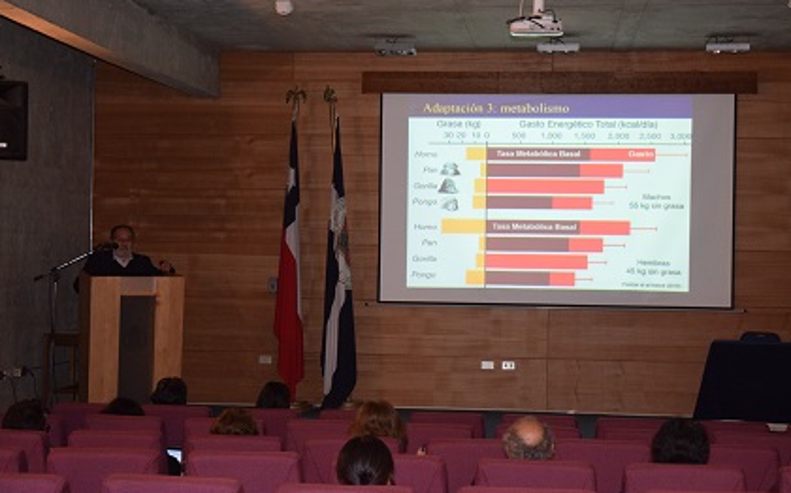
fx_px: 1400
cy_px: 249
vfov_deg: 20.0
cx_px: 395
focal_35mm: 65
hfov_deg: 31.5
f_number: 5
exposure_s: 1/60
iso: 2800
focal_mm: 42
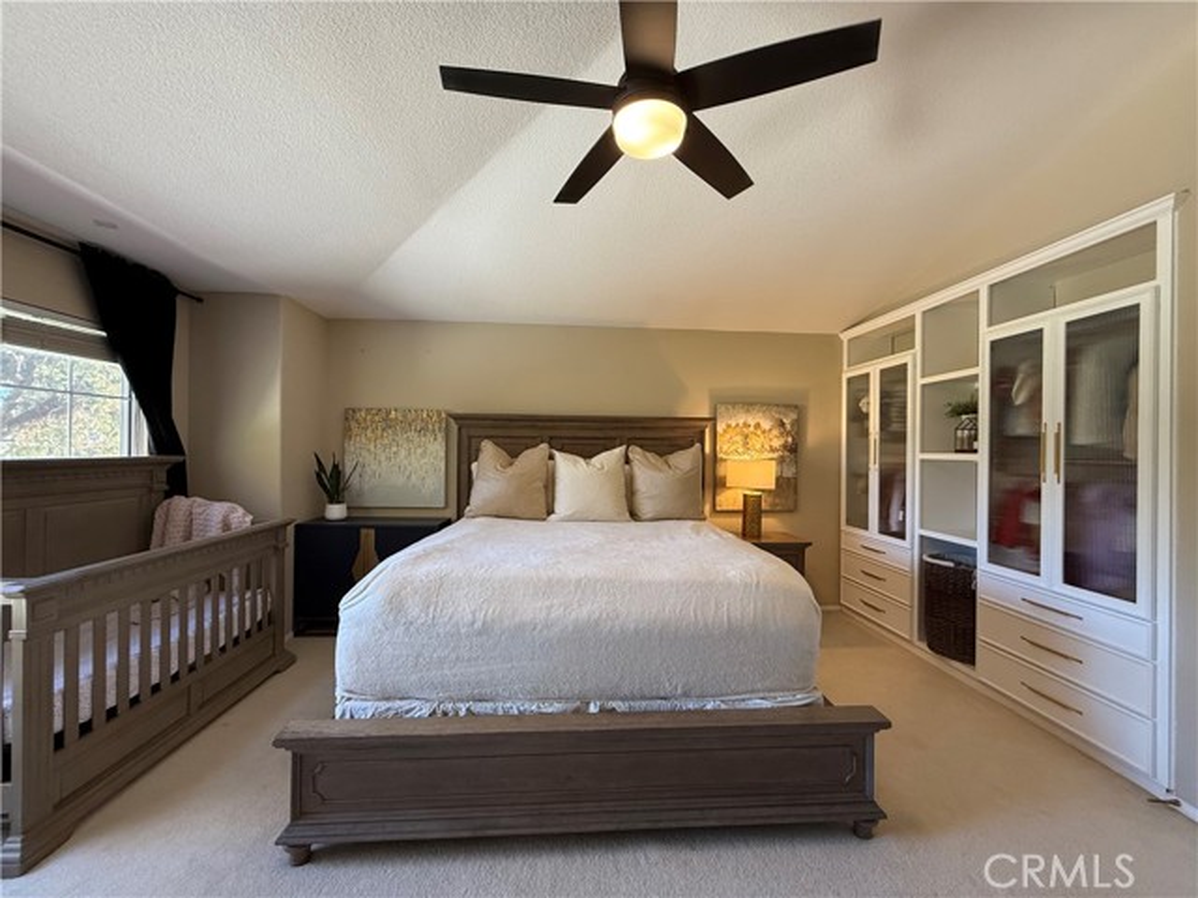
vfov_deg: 85.7
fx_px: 485
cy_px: 449
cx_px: 599
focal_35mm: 14
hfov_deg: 102.1
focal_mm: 2.22
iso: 200
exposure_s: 1/120
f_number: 2.2
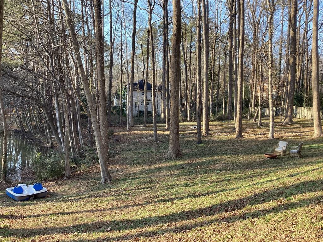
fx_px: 289
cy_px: 121
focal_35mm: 31
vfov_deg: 45.4
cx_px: 162
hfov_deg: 58.4
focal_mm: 3.3
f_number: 2.4
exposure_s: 1/120
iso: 25
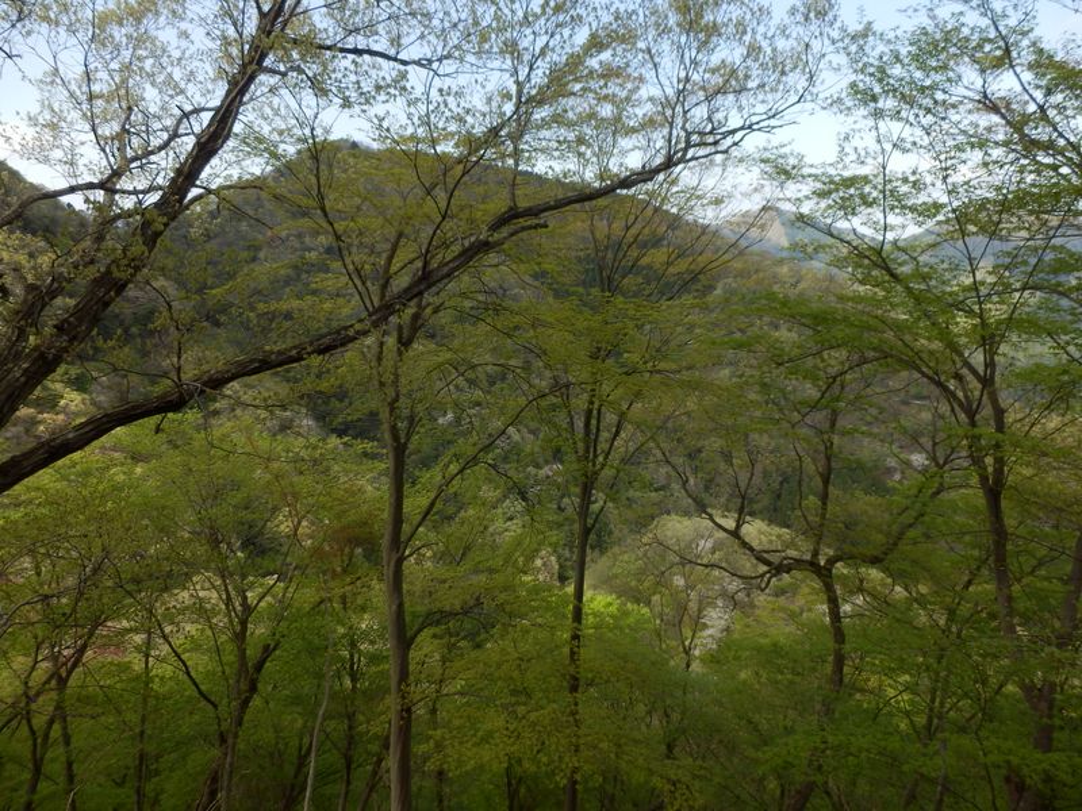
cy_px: 406
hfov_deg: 71.6
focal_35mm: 24
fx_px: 750
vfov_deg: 56.8
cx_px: 541
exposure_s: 1/400
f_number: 3
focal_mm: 4.2
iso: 80
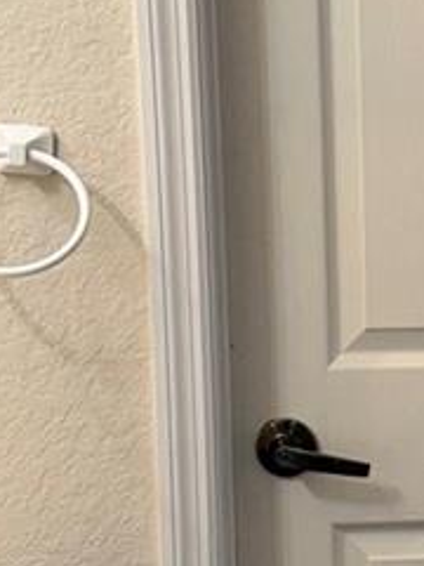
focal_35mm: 120
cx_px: 634
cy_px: 382
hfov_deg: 11.8
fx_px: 1960
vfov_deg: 16.4
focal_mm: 6.76
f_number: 1.78
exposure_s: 1/120
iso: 200
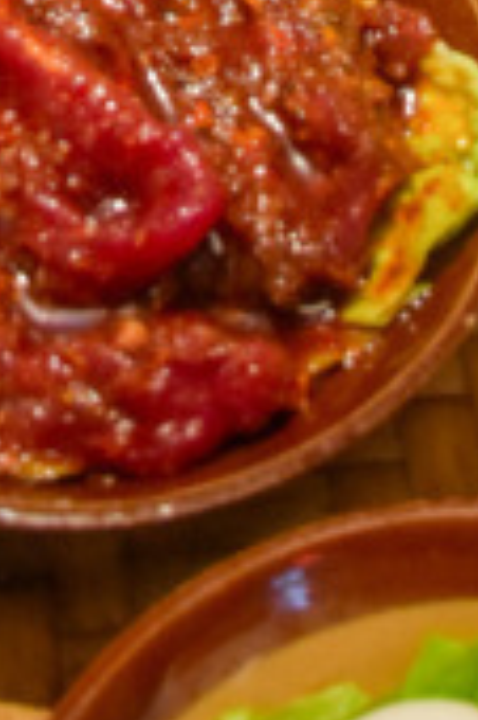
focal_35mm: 163
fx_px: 3253
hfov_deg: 8.3
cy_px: -775
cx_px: -146
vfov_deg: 11.3
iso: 1250
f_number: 4.5
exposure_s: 1/400
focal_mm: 18
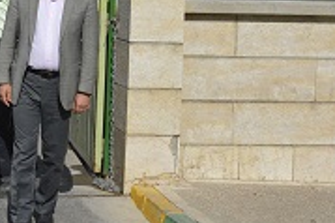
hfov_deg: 20.6
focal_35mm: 91
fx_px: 846
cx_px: -92
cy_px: -26
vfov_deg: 14.6
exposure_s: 1/320
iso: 100
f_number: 9
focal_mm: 18
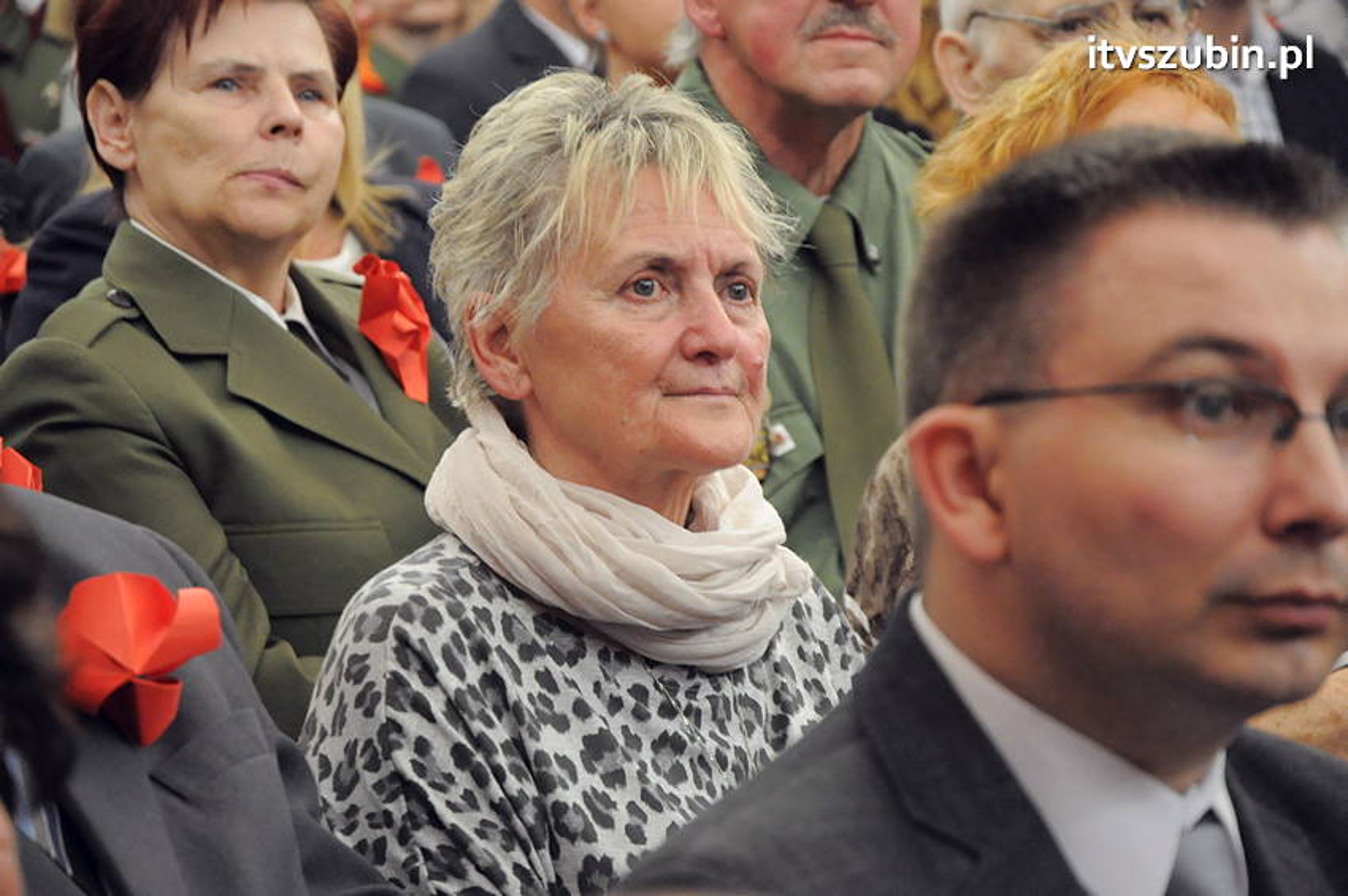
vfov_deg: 8.7
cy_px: 448
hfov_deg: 13.1
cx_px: 674
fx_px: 5892
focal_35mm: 158
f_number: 5.6
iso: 2500
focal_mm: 105
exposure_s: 1/60
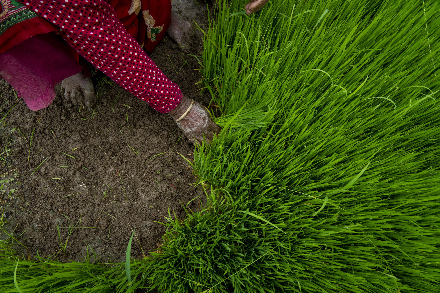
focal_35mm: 26
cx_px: 220
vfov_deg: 49.6
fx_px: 318
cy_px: 146
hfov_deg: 69.4
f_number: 11
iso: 800
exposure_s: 1/250
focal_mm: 26
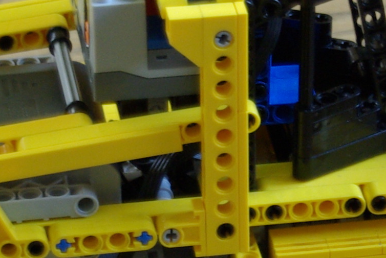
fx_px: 2813
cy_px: 257
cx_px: 272
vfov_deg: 5.3
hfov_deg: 7.8
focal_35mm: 262
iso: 400
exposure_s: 1/20
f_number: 4.5
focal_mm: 34
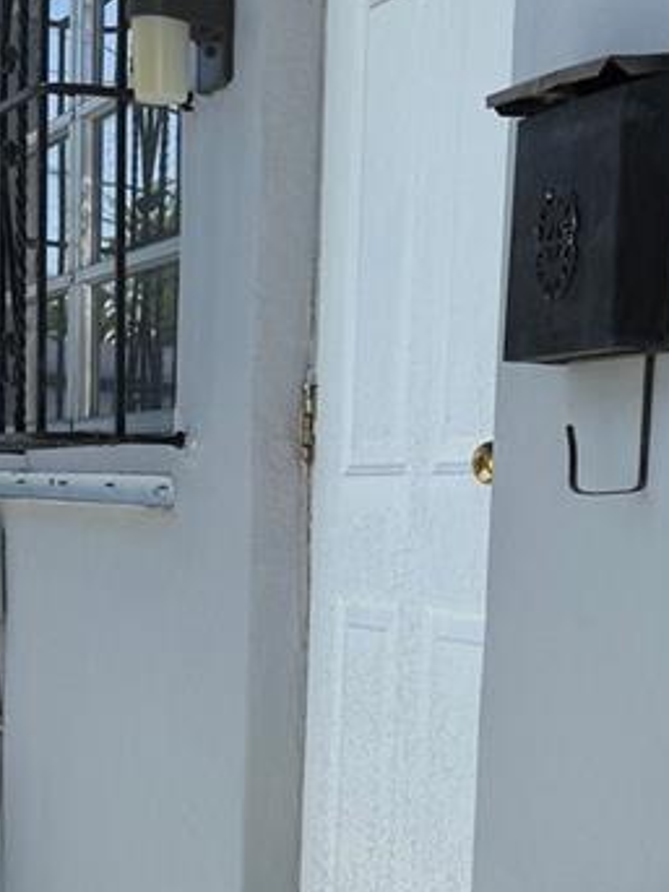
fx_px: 2166
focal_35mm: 84
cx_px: 375
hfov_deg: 17.6
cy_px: 882
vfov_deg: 22.4
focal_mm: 6.76
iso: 80
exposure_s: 1/4167
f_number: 1.78
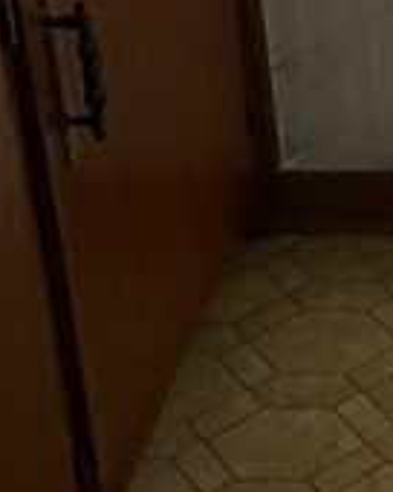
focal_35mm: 147
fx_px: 2137
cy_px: -396
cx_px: 777
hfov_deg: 9.8
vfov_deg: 12.0
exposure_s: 1/60
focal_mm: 5.1
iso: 320
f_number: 1.6
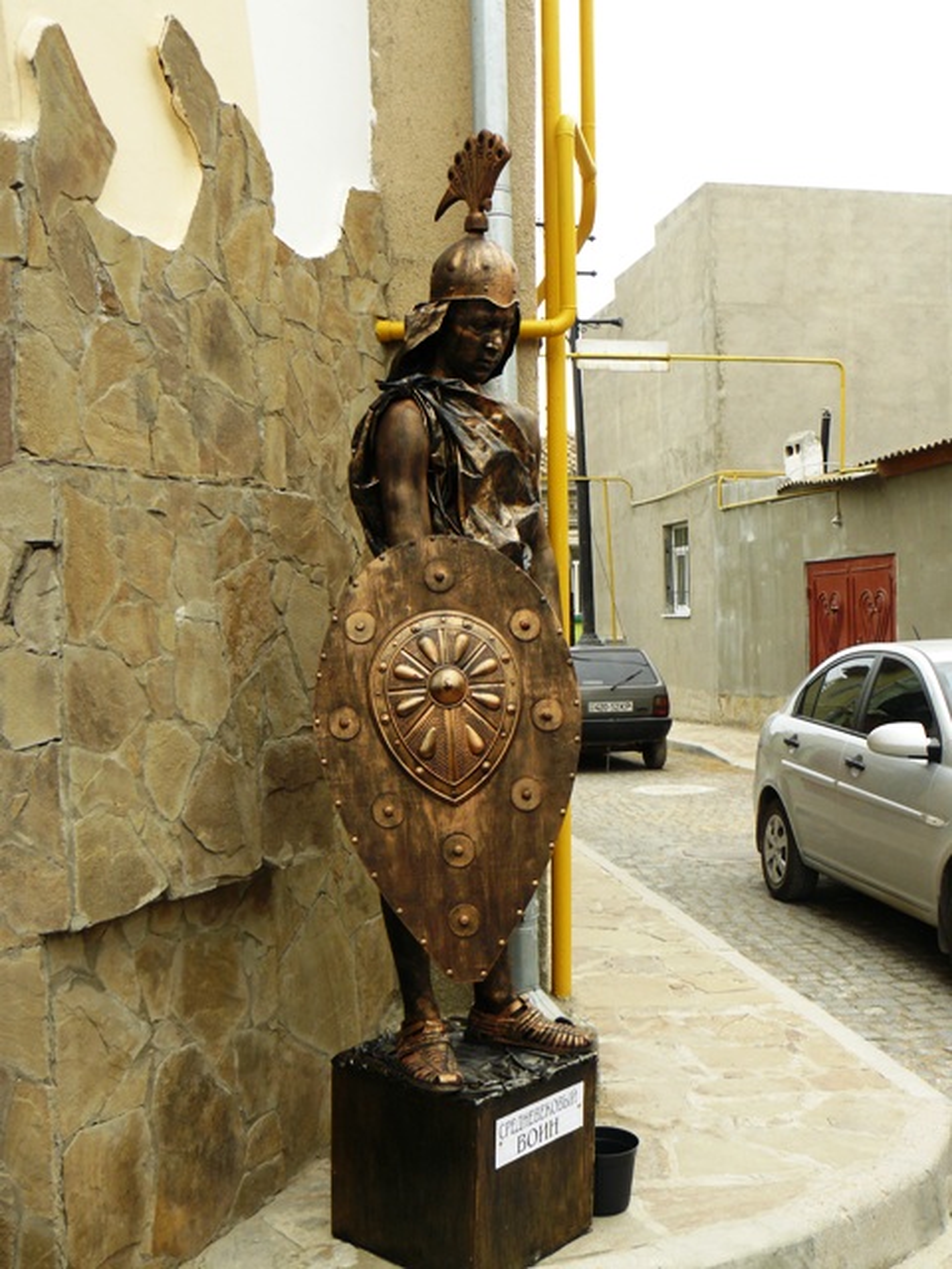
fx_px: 1320
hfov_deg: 39.7
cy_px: 634
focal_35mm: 36
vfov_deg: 51.4
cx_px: 476
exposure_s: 1/100
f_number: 4
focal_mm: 6
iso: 100
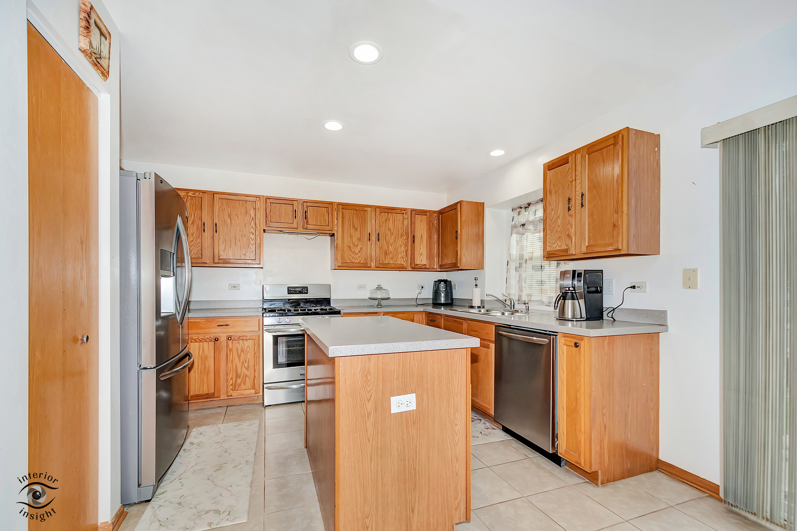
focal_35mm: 15
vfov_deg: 77.3
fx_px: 332
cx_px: 398
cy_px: 266
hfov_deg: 100.4
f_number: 5.6
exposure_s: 1/60
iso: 400
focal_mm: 10
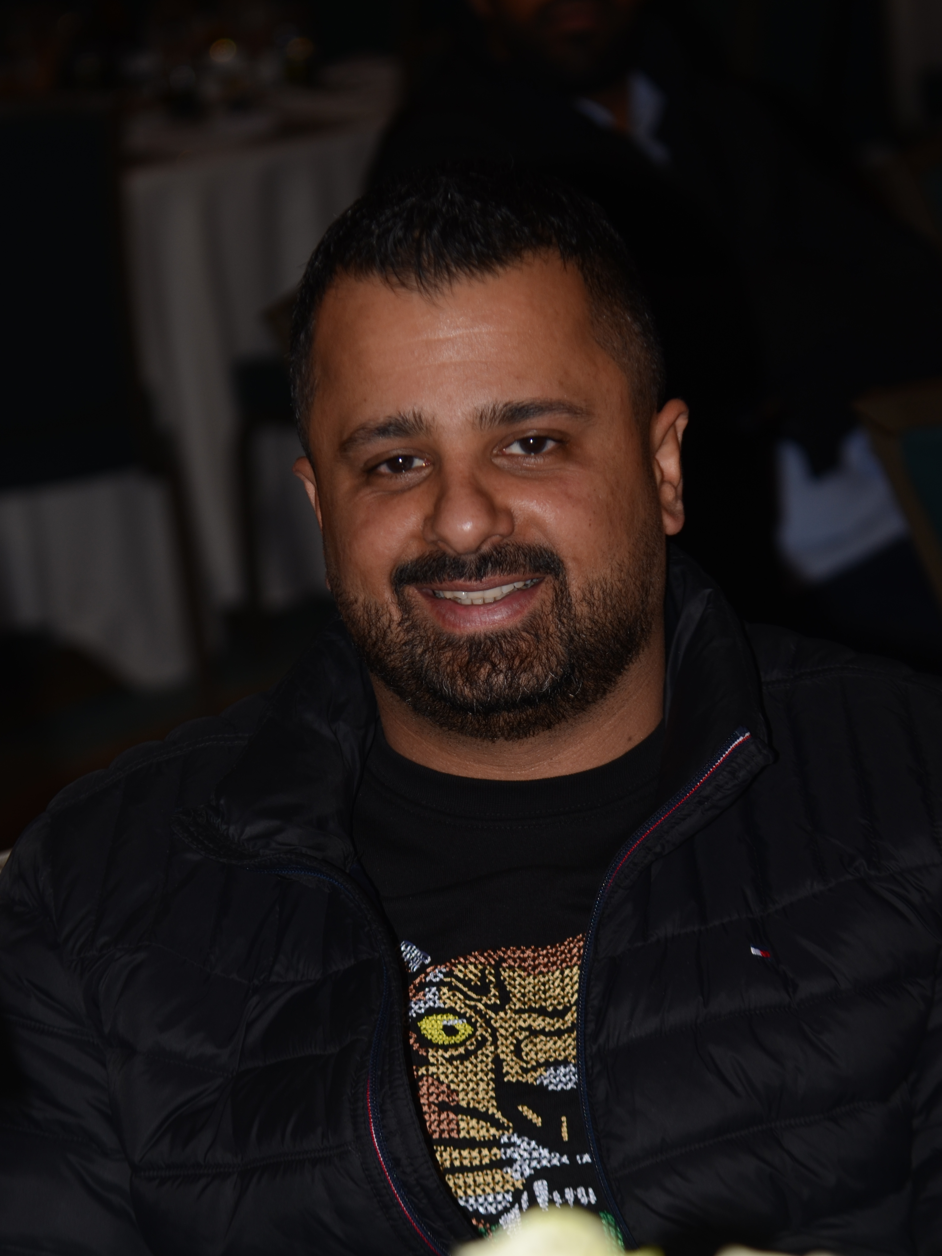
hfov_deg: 9.3
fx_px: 5806
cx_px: 463
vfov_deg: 12.3
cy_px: 689
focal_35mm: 160
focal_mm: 92
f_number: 4.5
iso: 125
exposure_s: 1/250
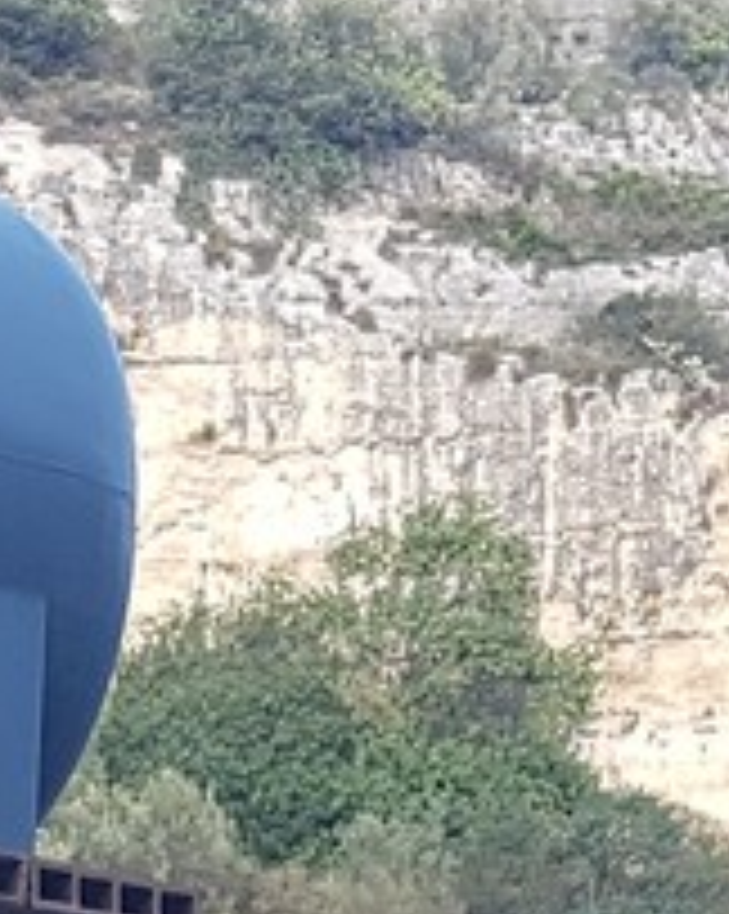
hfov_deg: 8.5
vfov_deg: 9.7
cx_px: -130
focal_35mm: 180
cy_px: 2089
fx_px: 4862
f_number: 1.7
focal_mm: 4.2
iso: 50
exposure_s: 1/342
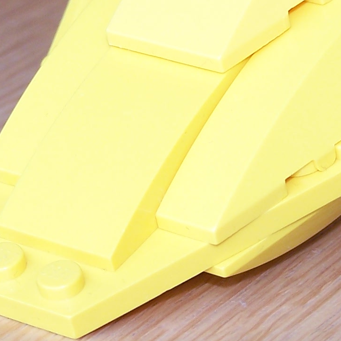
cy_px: 86
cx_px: 195
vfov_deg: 6.8
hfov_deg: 6.8
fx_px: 2875
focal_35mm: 258
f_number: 3.2
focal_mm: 13.7
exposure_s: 1/6
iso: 80
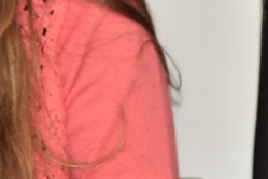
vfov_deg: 2.8
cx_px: 45
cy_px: -45
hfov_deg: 4.2
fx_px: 3677
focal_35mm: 494
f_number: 5.6
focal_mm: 120
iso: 1600
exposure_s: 1/60
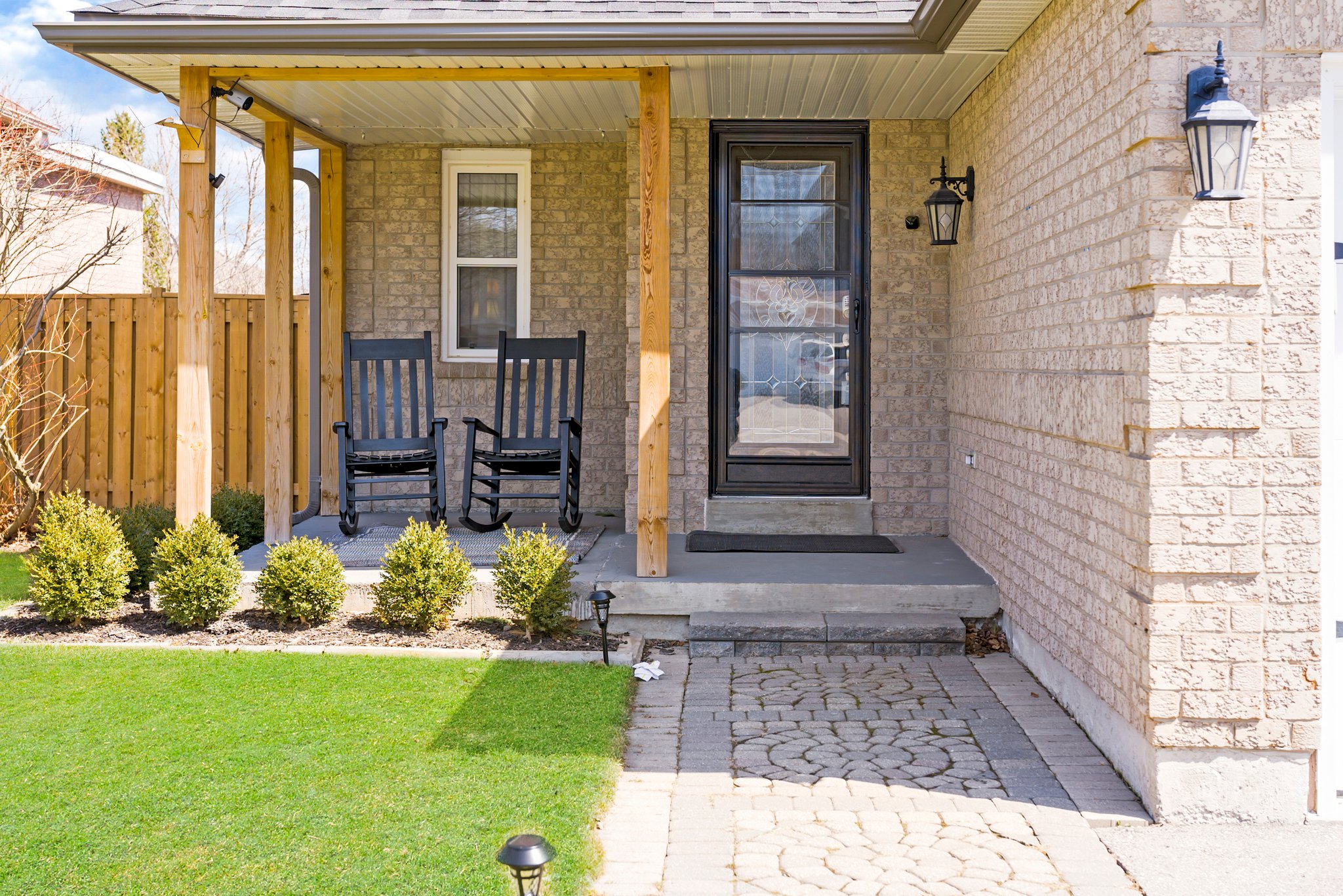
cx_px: 672
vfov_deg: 29.3
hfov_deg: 42.7
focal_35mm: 46
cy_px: 448
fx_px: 1717
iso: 80
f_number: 5
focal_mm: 46
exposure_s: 1/200
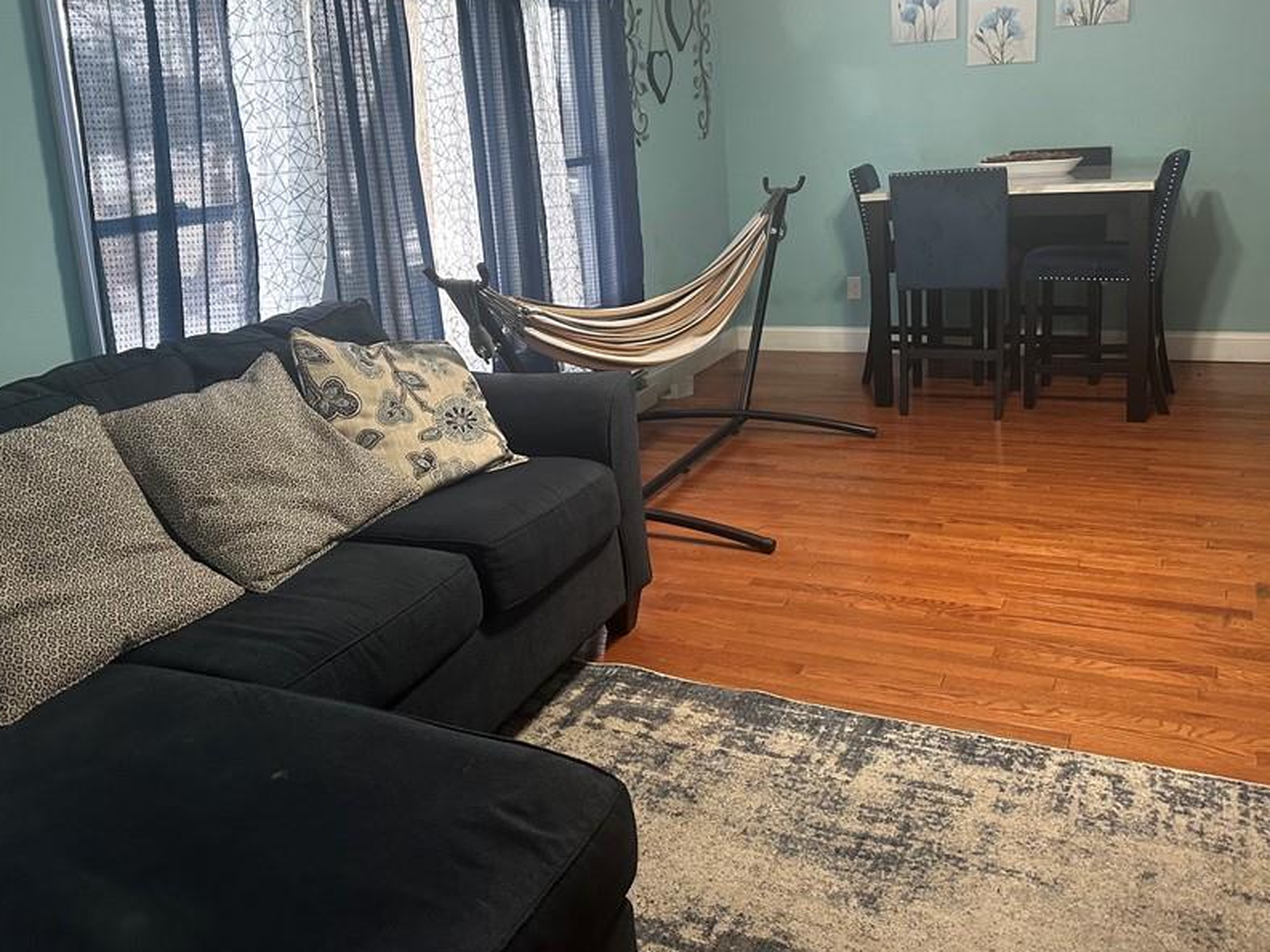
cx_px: 565
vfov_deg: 45.0
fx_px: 1138
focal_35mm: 31
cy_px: 346
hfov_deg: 58.2
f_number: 1.78
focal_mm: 6.86
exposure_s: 1/60
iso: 200
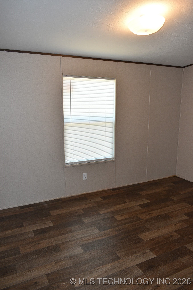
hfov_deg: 47.9
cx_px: 96
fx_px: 217
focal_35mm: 27
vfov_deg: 67.4
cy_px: 145
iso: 720
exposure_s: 1/125
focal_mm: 18
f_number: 5.6
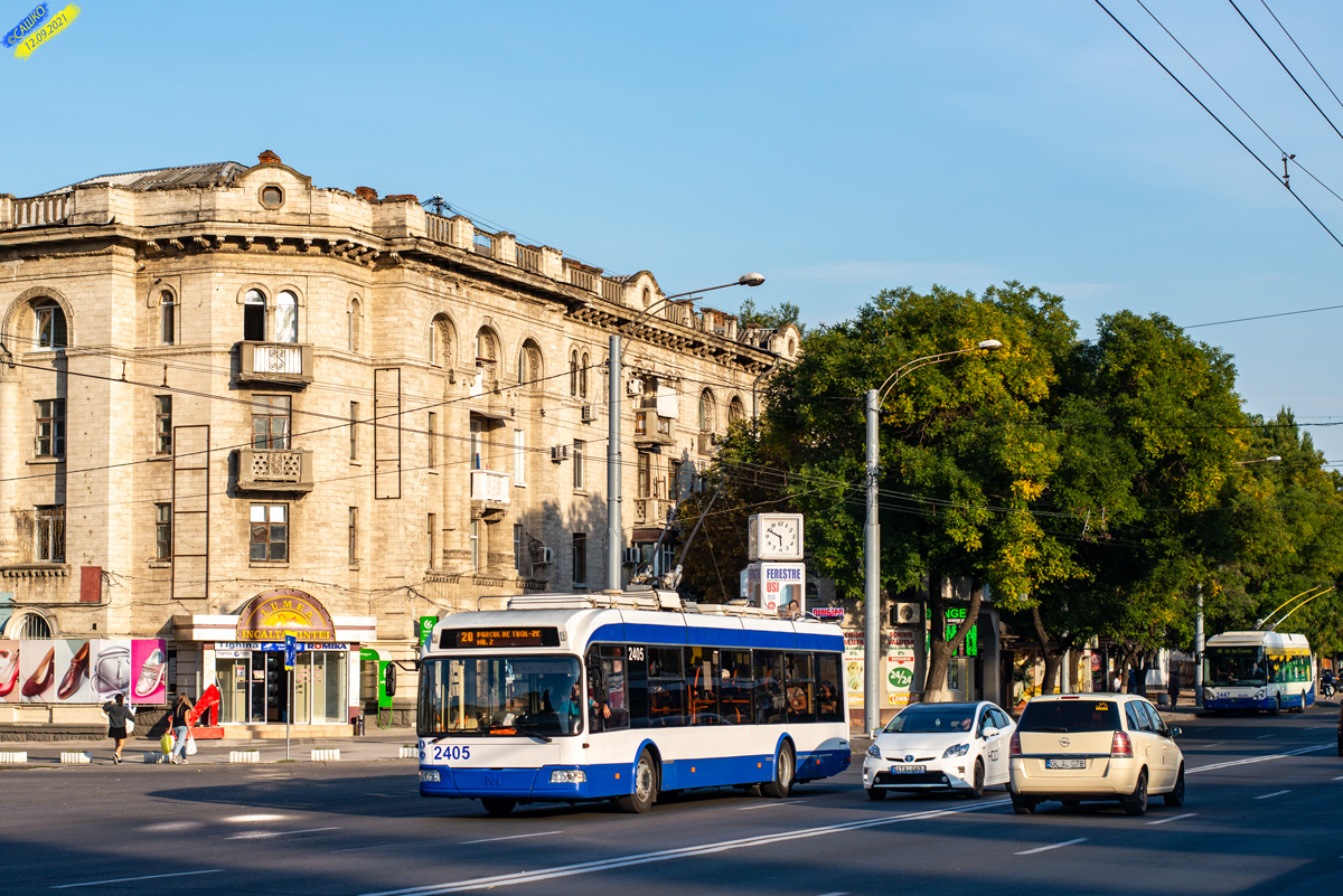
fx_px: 1866
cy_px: 448
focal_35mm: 50
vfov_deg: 27.0
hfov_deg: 39.6
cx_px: 672
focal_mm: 50
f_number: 4.5
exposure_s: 1/800
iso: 125
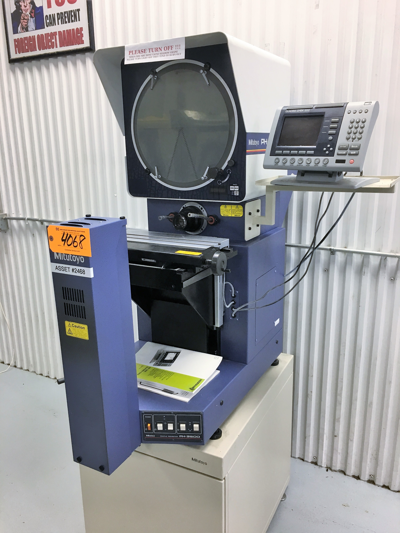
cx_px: 200
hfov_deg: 48.2
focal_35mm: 29
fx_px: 447
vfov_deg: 61.7
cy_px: 266
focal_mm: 4.15
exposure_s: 1/30
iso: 40
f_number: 2.2
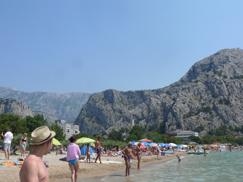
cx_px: 120
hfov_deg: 51.4
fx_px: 253
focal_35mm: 36
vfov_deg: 39.6
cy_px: 91
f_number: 6.3
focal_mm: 7.4
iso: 100
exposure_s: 1/500
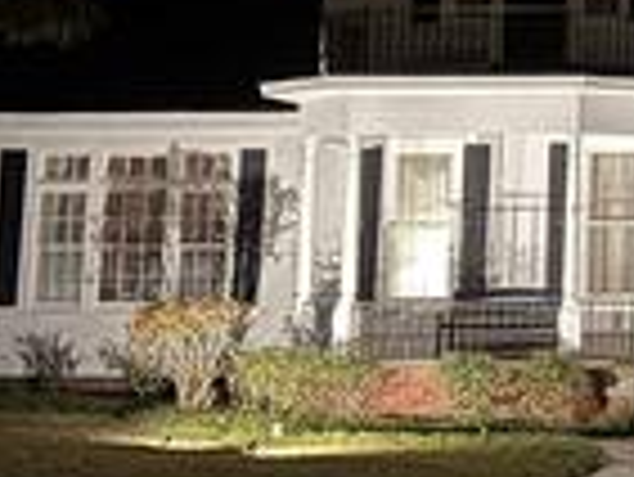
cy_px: -68
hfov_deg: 16.9
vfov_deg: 13.3
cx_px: 850
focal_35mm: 109
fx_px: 1998
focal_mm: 6.76
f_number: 1.78
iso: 1250
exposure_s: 1/9
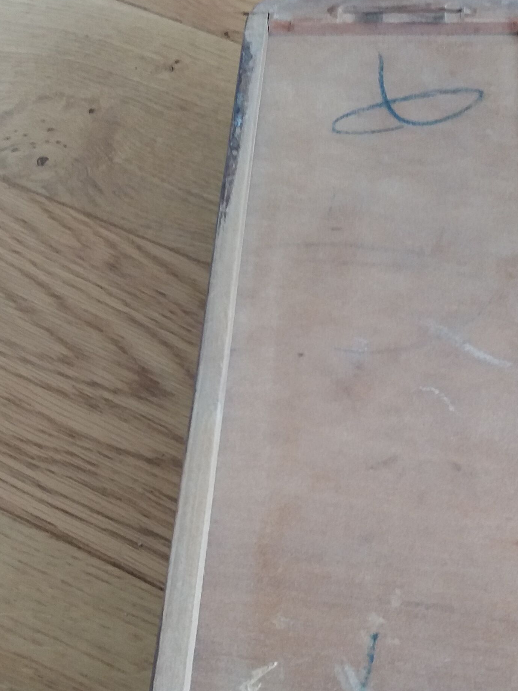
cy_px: 381
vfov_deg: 30.7
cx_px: 329
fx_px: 1257
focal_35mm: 63
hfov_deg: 23.2
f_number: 1.9
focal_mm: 3.7
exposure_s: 1/33
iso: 100
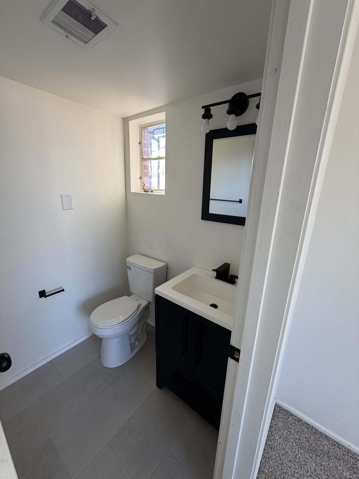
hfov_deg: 85.7
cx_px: 180
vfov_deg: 102.1
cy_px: 240
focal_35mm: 14
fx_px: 194
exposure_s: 1/121
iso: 100
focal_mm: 2.22
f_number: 2.2
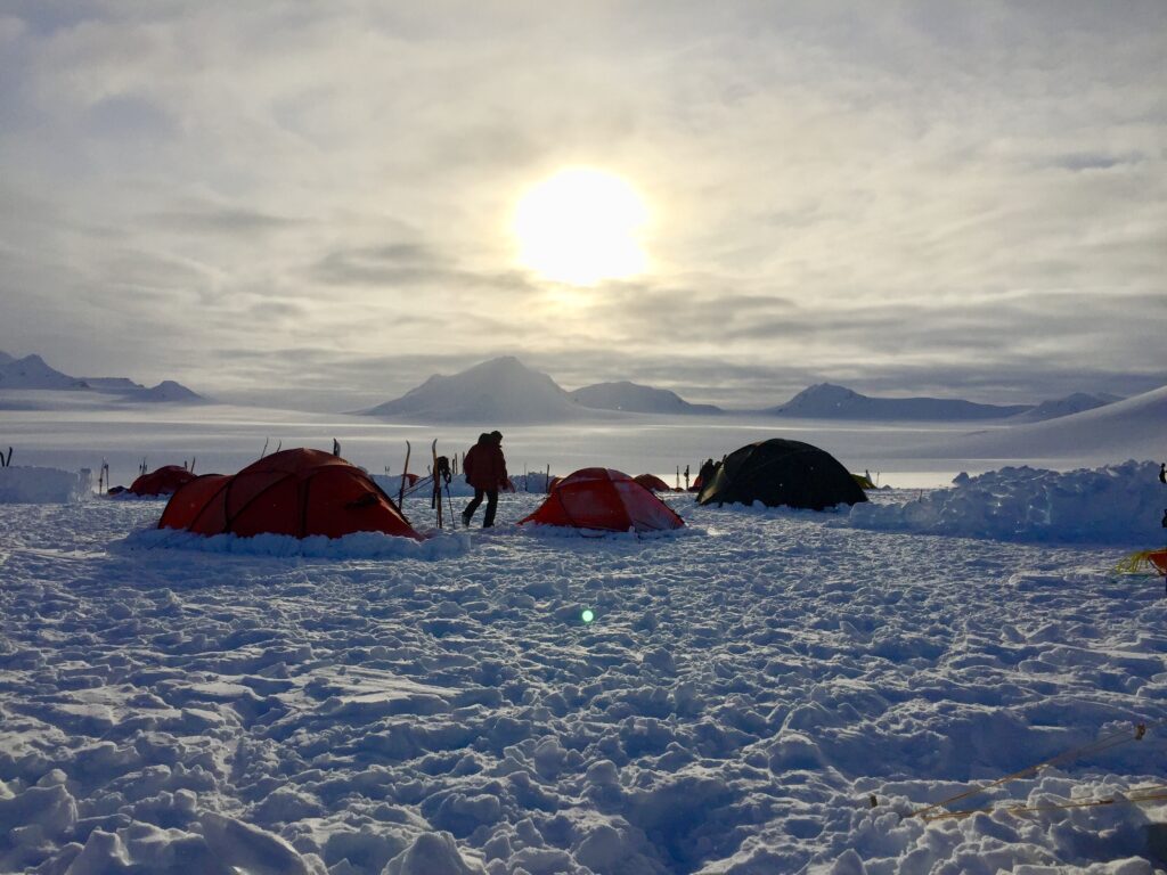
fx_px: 978
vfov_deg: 48.2
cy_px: 438
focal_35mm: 29
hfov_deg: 61.7
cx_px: 584
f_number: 2.2
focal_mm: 4.15
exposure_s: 1/9901
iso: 32
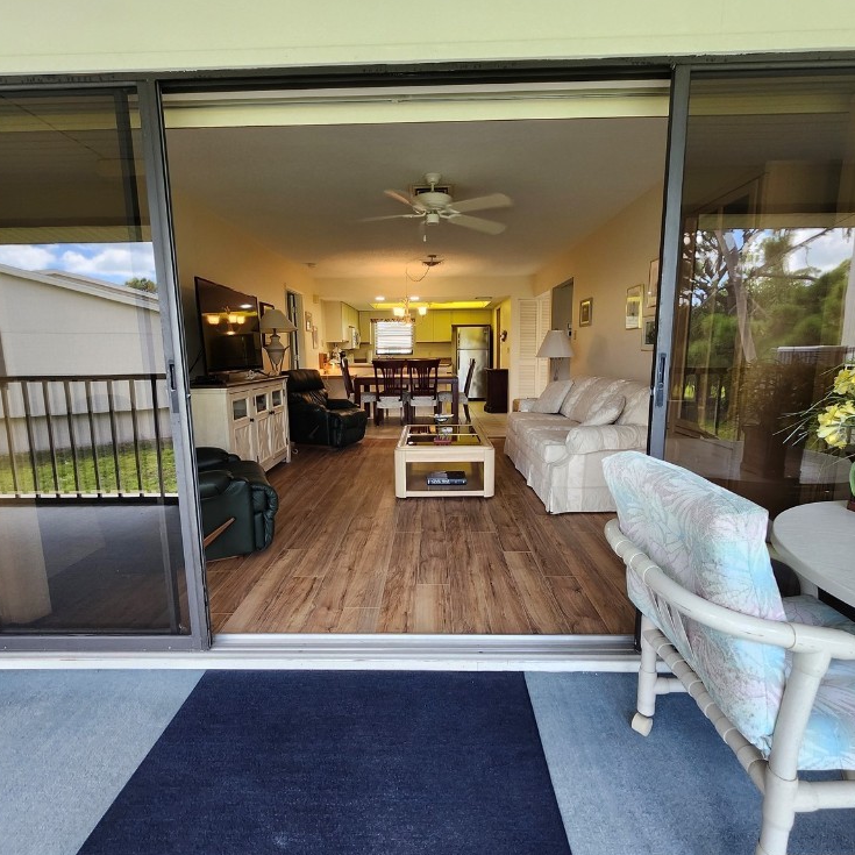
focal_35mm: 16
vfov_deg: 87.4
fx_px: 447
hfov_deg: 87.4
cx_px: 430
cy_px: 430
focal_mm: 1.74
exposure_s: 1/60
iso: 80
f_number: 2.2
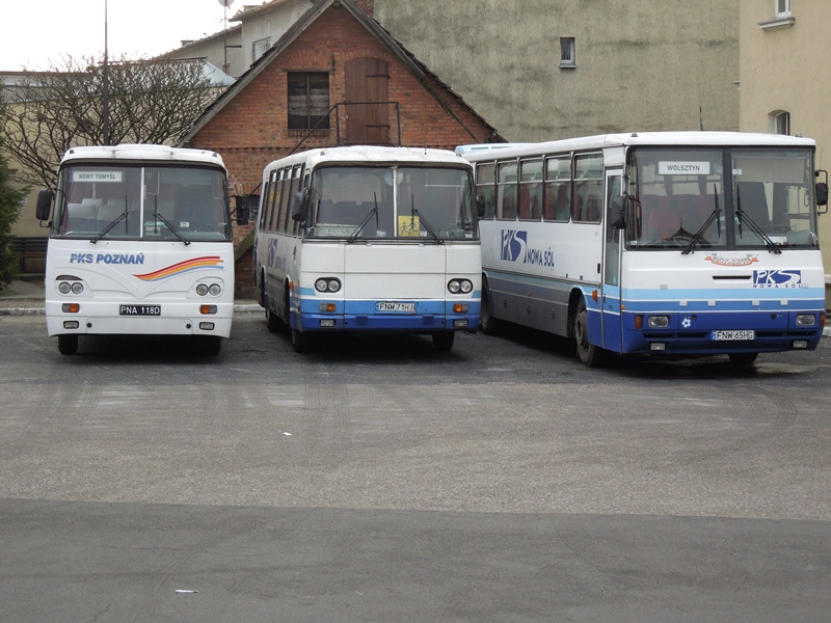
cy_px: 312
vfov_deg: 18.9
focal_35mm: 78
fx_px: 1872
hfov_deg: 25.0
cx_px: 416
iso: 280
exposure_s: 1/200
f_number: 4.5
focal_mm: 14.1
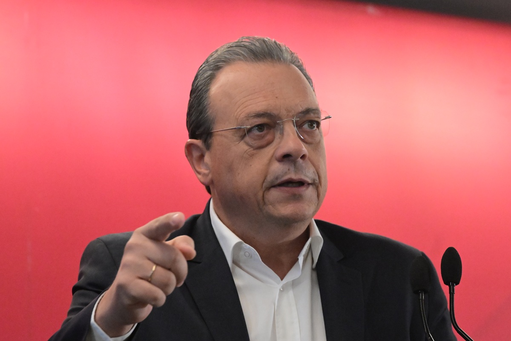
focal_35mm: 180
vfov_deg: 7.6
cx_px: 256
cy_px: 170
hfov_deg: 11.4
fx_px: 2555
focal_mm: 120
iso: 8000
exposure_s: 1/640
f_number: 5.6
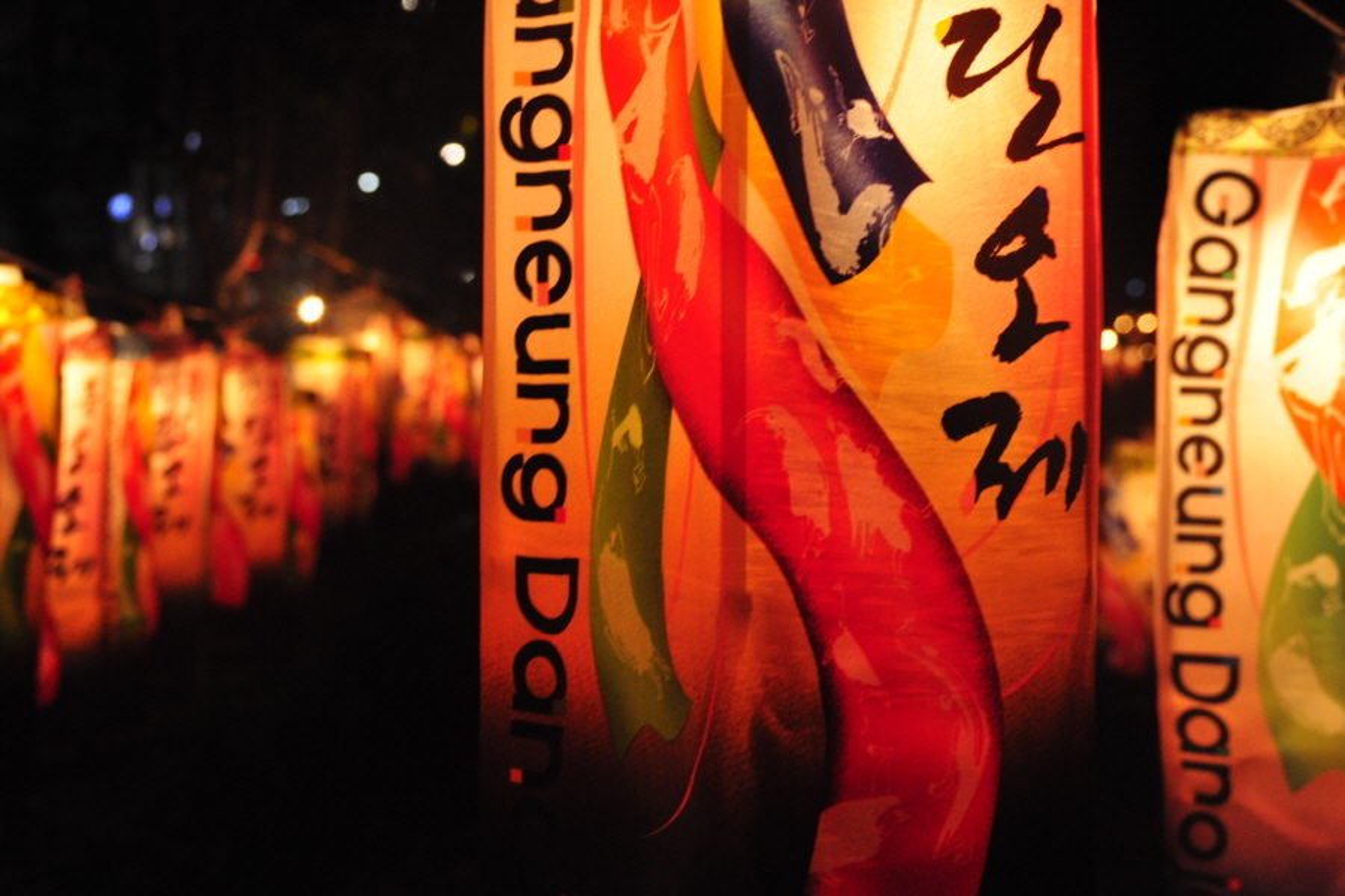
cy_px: 448
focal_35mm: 60
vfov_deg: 22.6
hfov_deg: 33.4
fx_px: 2241
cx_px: 672
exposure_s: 1/60
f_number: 7.1
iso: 1600
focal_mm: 40
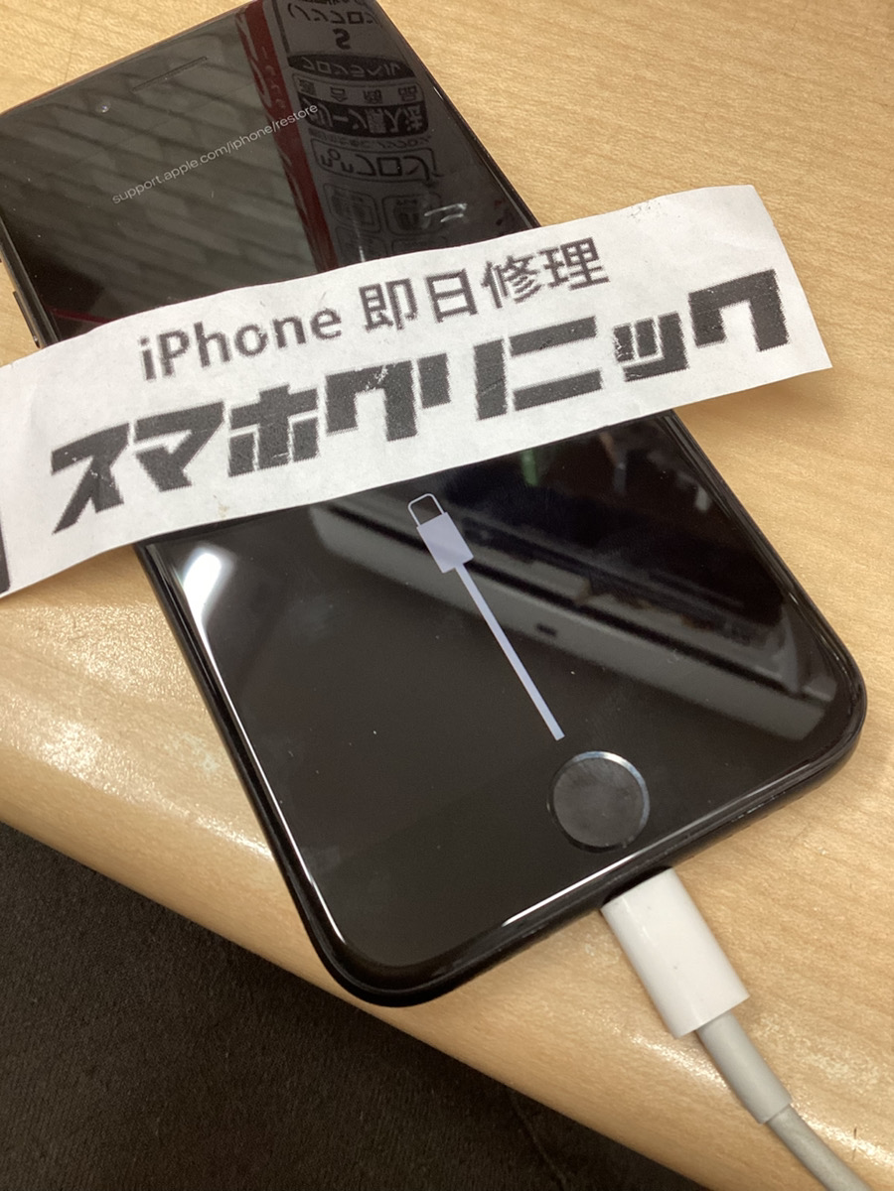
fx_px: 1067
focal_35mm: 31
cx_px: 447
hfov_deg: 45.4
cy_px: 596
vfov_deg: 58.4
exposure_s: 1/60
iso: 80
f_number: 2.4
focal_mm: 3.3
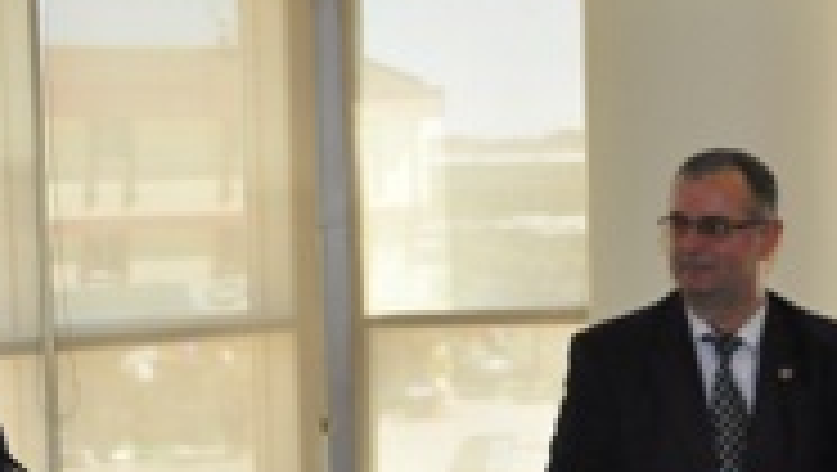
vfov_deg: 10.0
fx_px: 2688
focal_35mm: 121
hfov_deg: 17.7
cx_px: 513
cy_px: 461
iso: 800
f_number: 4.8
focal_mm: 32
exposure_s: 1/100
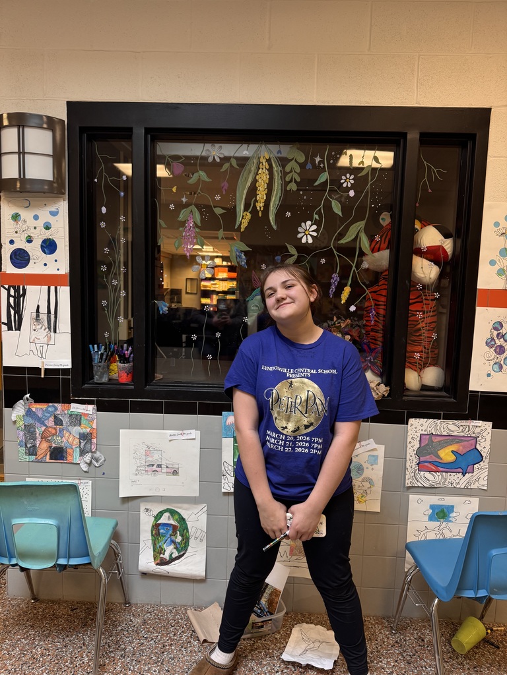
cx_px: 254
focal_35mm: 24
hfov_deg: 56.8
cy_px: 338
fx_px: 469
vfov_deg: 71.6
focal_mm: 6.76
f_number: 1.78
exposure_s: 1/60
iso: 160
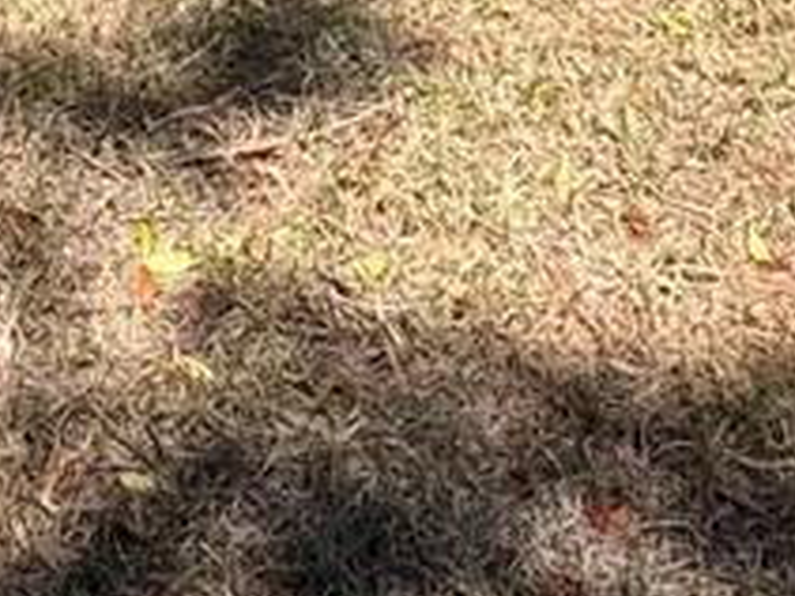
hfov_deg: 18.3
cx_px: 87
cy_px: -913
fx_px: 2433
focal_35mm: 106
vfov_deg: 11.2
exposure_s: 1/1323
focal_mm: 2.22
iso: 40
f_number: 2.2
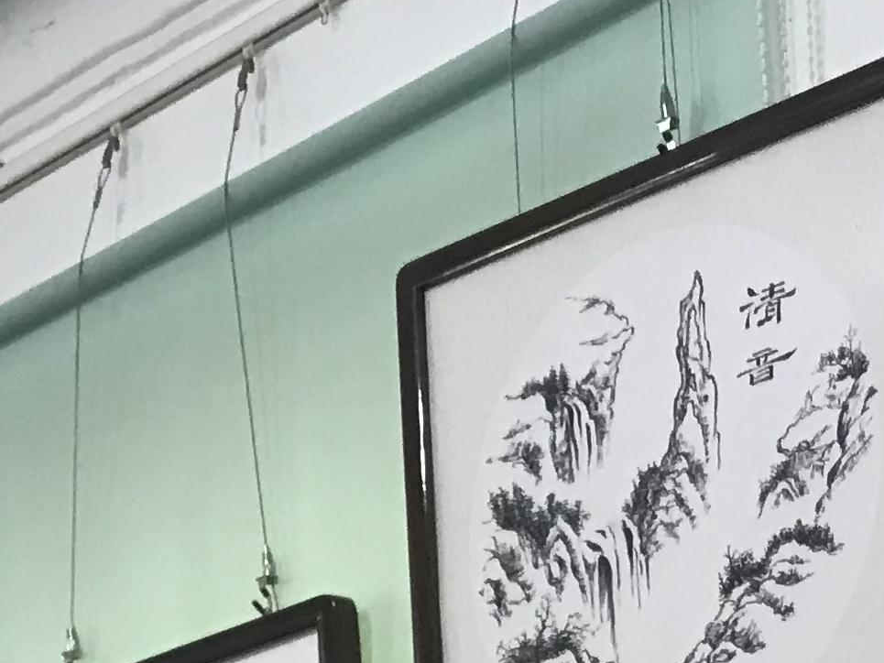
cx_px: 674
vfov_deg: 11.5
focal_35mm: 117
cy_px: 1288
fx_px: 2988
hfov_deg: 16.7
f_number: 1.8
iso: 32
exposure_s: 1/25
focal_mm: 3.99
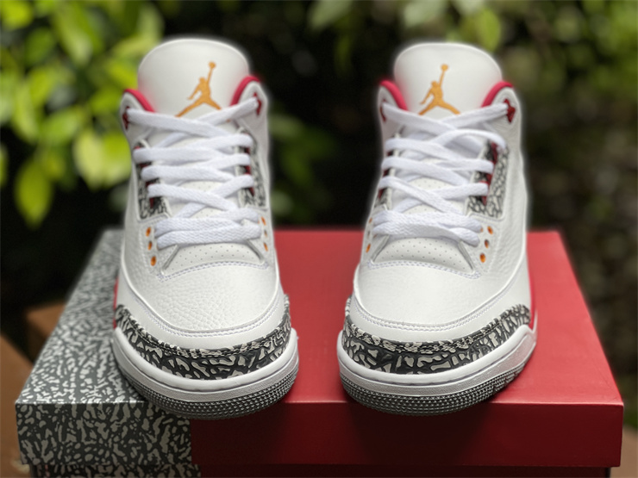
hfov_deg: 30.3
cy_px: 239
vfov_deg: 22.9
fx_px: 1180
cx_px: 319
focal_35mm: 64
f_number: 2.2
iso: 40
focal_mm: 7.5
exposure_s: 1/121
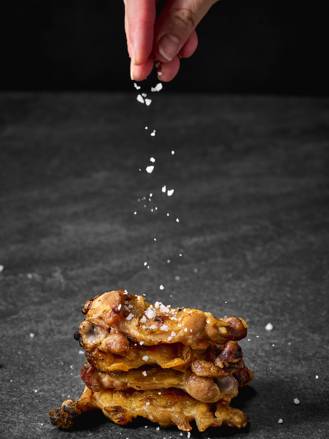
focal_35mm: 121
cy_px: 256
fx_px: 1533
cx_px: 161
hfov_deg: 12.2
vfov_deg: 16.3
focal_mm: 105
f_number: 9
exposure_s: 1/160
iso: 200
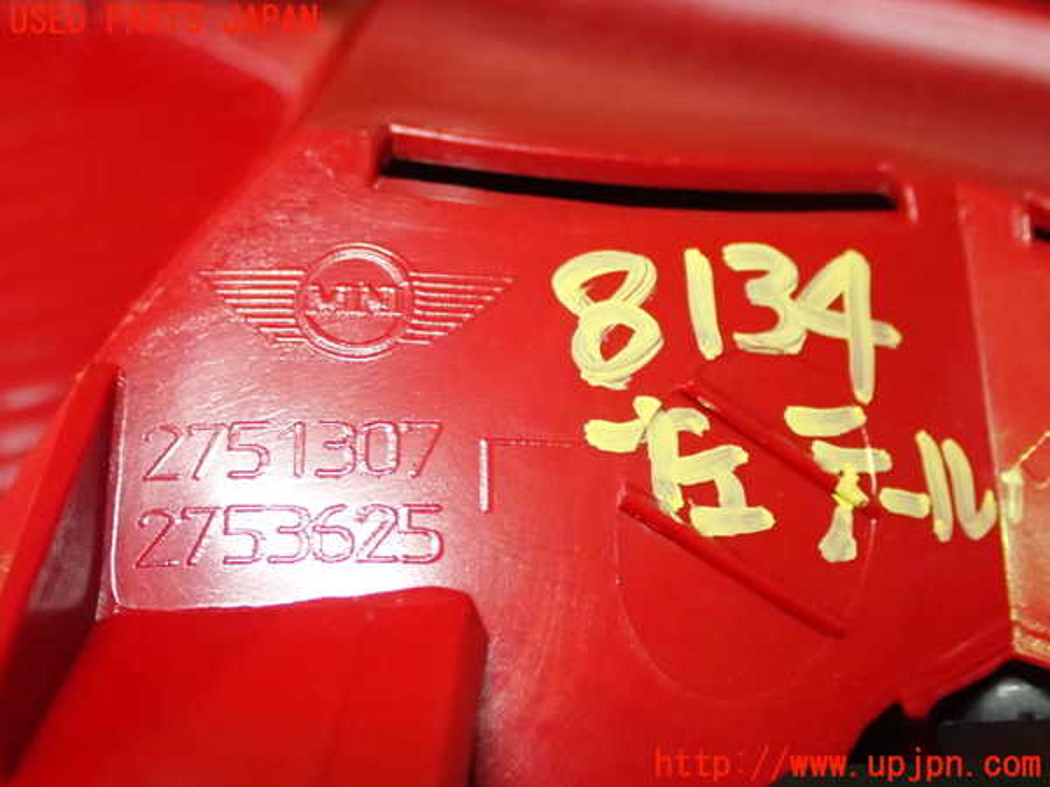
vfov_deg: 27.0
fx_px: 1638
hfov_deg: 35.5
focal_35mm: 54
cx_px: 525
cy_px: 394
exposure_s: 1/40
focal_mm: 9.65
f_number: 3.3
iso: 1250
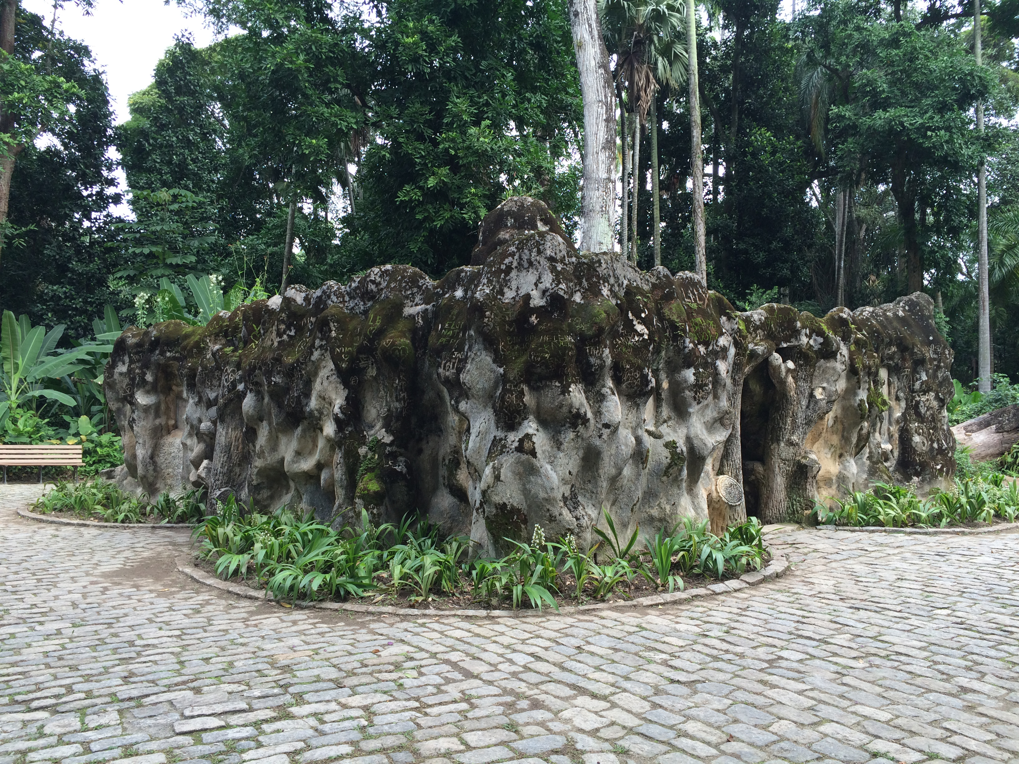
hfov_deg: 61.7
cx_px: 510
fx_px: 854
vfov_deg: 48.2
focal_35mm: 29
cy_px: 382
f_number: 2.2
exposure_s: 1/170
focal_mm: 4.15
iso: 32
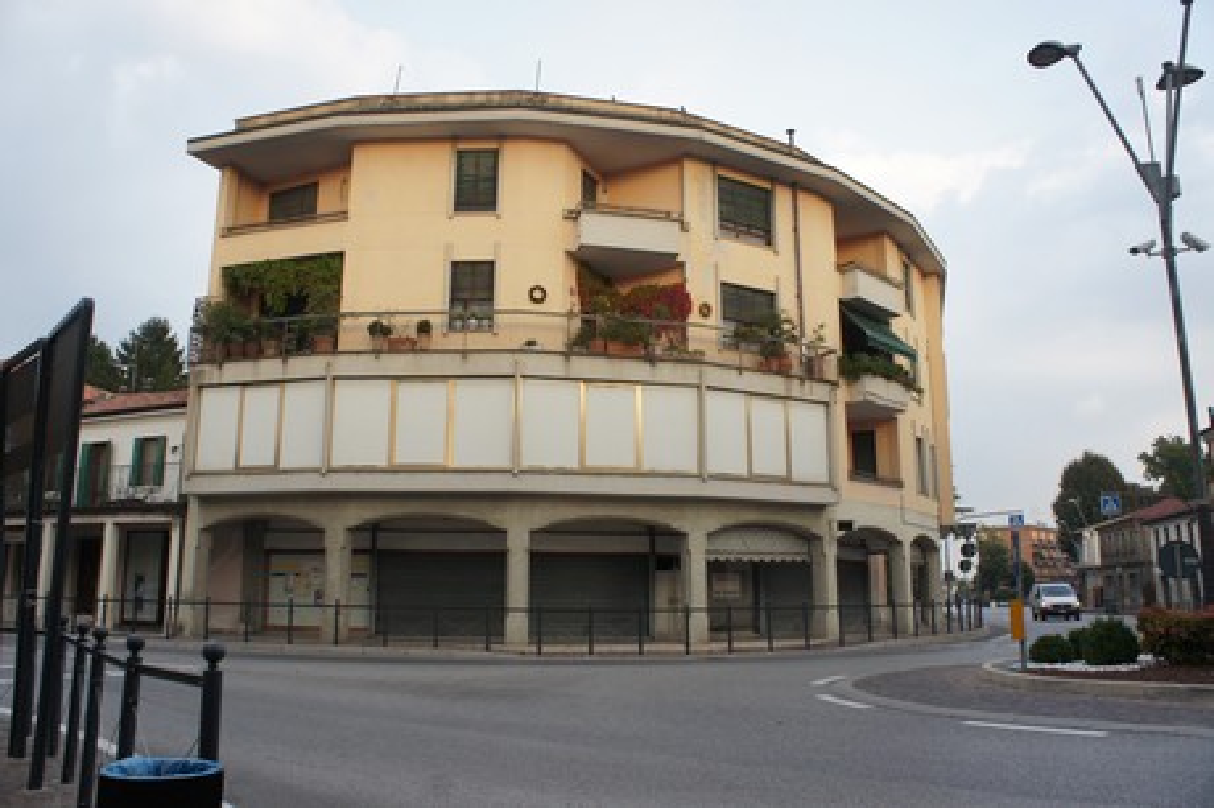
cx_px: 607
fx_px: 910
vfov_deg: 47.9
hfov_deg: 67.4
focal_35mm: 27
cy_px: 404
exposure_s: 1/250
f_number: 6.3
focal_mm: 18
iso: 400
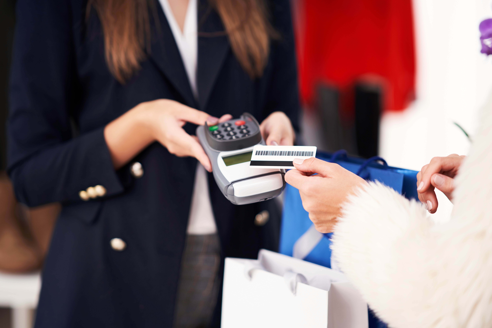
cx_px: 246
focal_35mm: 85
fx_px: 1162
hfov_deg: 23.9
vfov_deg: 16.1
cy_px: 164
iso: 160
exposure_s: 1/160
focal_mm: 85
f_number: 1.6
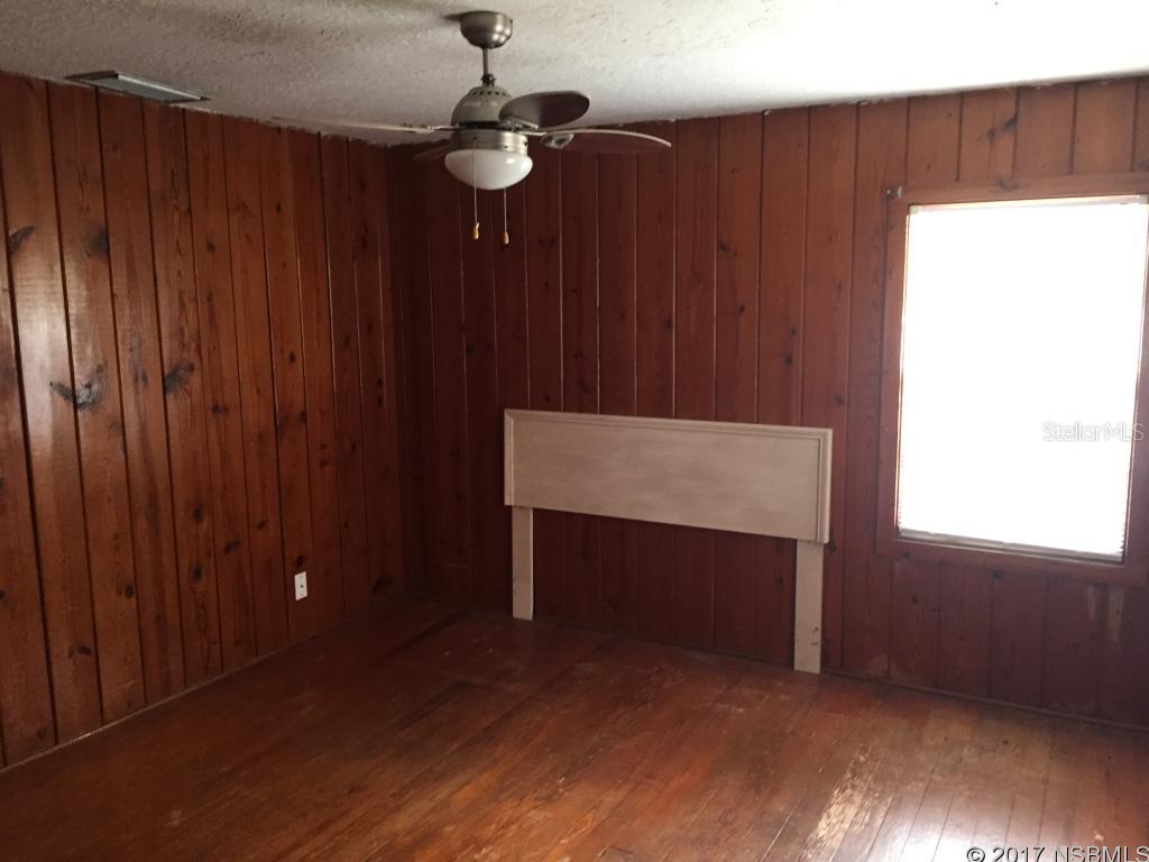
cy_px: 431
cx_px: 574
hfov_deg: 61.7
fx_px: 963
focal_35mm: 29
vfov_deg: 48.2
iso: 200
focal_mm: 4.15
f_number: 2.2
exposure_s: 1/30
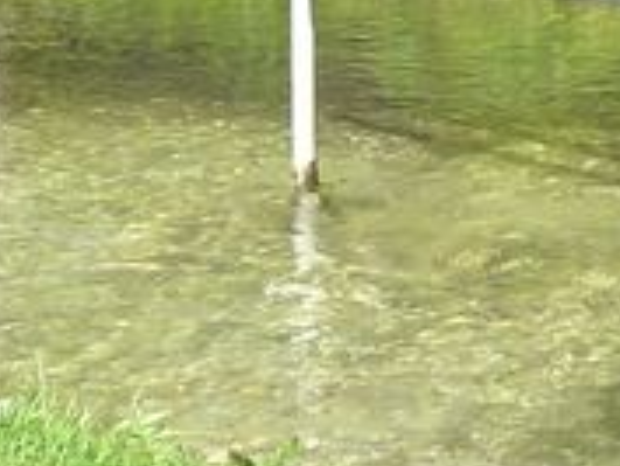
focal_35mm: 303
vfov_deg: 4.8
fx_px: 5431
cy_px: -512
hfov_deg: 6.4
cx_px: 1047
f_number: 4
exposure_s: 1/160
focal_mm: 6.9
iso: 125
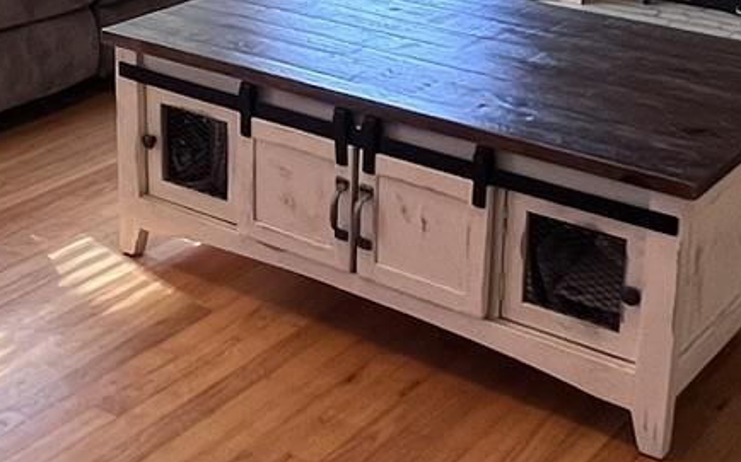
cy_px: 27
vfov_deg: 19.5
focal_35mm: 65
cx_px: 307
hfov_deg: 31.5
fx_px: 1312
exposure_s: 1/120
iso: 200
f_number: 1.8
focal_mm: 1.57
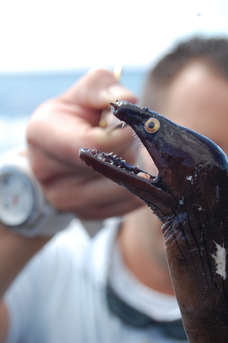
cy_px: 172
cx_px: 114
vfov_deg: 24.6
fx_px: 785
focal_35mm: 82
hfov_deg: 16.5
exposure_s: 1/200
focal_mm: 55
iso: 200
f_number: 7.1
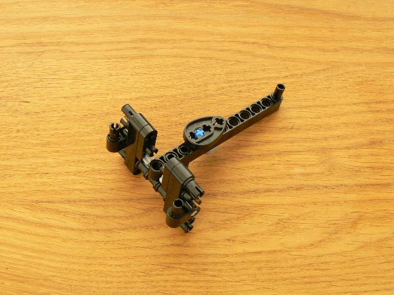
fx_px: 444
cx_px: 197
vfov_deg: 36.8
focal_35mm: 39
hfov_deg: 47.9
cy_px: 148
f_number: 5
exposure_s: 2
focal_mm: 6
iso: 100
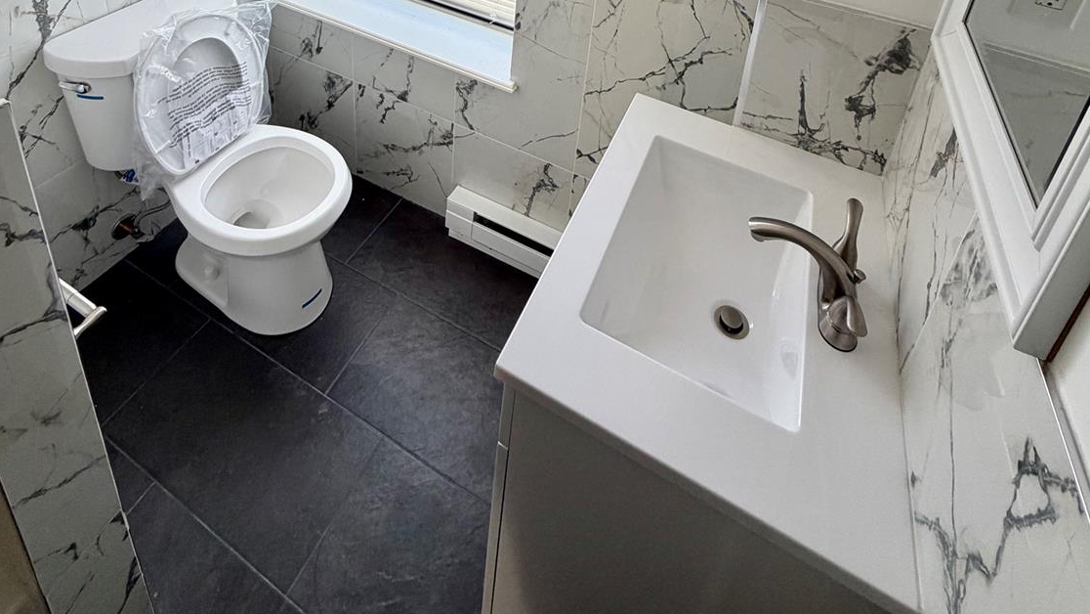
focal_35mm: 21
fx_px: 607
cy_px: -94
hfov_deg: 83.8
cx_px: 536
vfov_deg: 40.6
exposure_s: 1/121
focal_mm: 2.22
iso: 125
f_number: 2.2
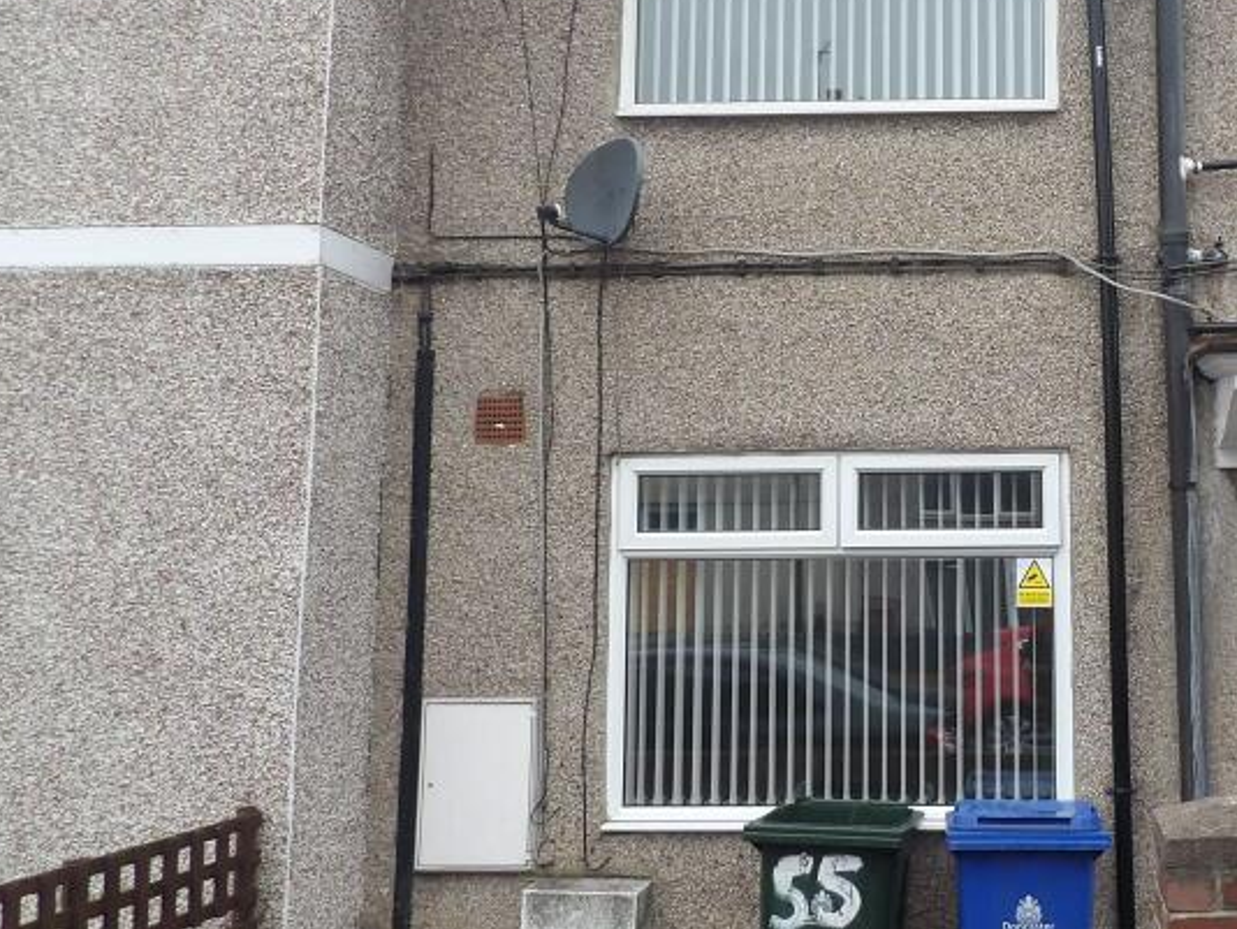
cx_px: 1001
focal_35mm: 46
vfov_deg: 31.4
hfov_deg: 39.5
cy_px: 336
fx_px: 1645
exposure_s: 1/159
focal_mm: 4.3
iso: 100
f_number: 3.2
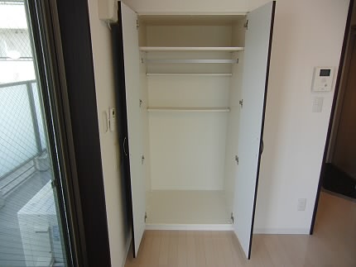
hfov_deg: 71.6
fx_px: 247
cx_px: 178
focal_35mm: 24
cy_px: 134
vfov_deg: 56.9
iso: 100
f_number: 3.2
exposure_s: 1/80
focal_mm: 4.3
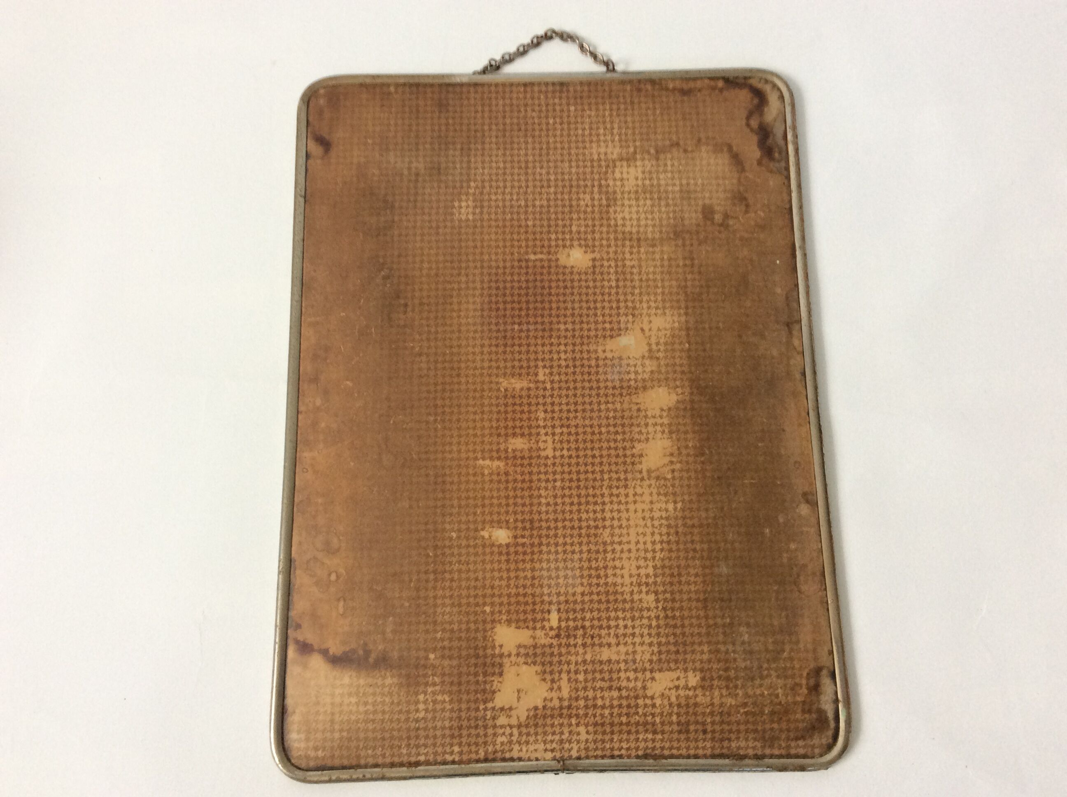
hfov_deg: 56.9
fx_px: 985
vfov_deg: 44.1
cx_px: 534
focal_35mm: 32
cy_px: 398
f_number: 2.4
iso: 80
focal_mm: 3.3
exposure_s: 1/25
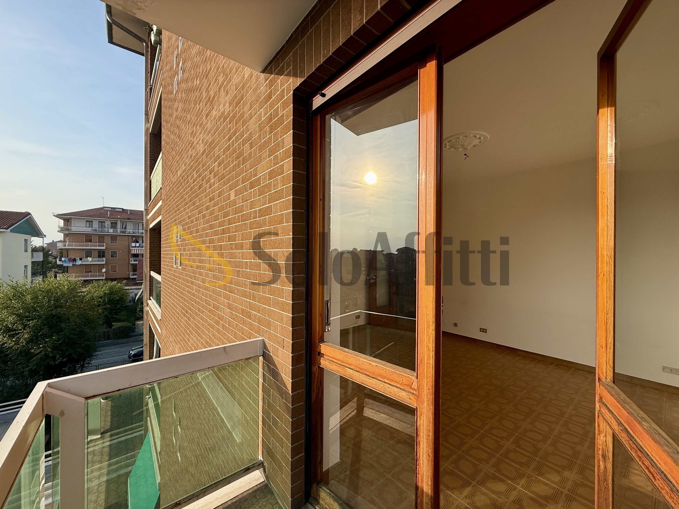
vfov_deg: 85.7
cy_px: 254
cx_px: 340
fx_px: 275
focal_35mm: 14
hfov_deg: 102.1
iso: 50
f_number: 2.2
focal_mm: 2.22
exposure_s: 1/809
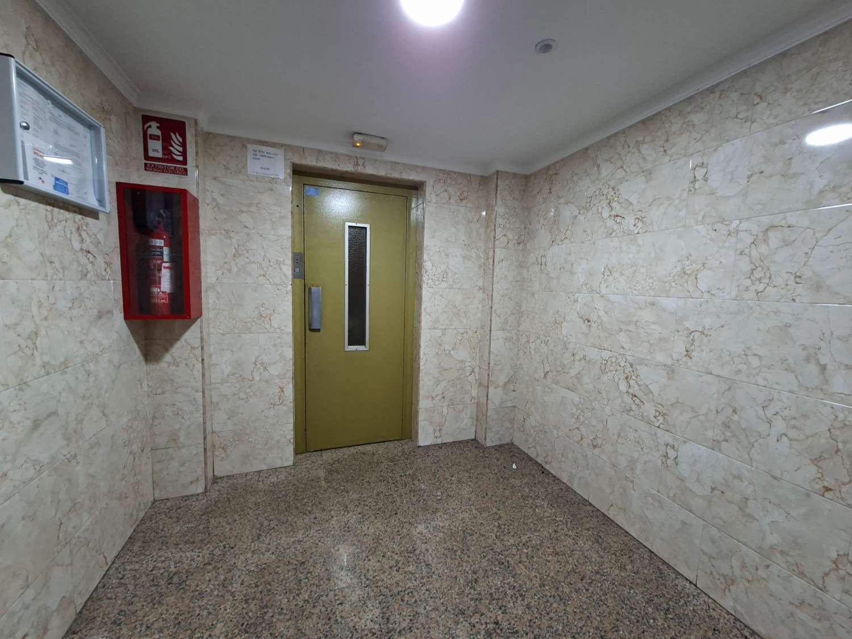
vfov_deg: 89.9
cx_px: 426
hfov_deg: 106.2
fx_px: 320
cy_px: 320
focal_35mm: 13
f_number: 2.2
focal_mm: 1.74
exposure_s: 1/24
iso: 200
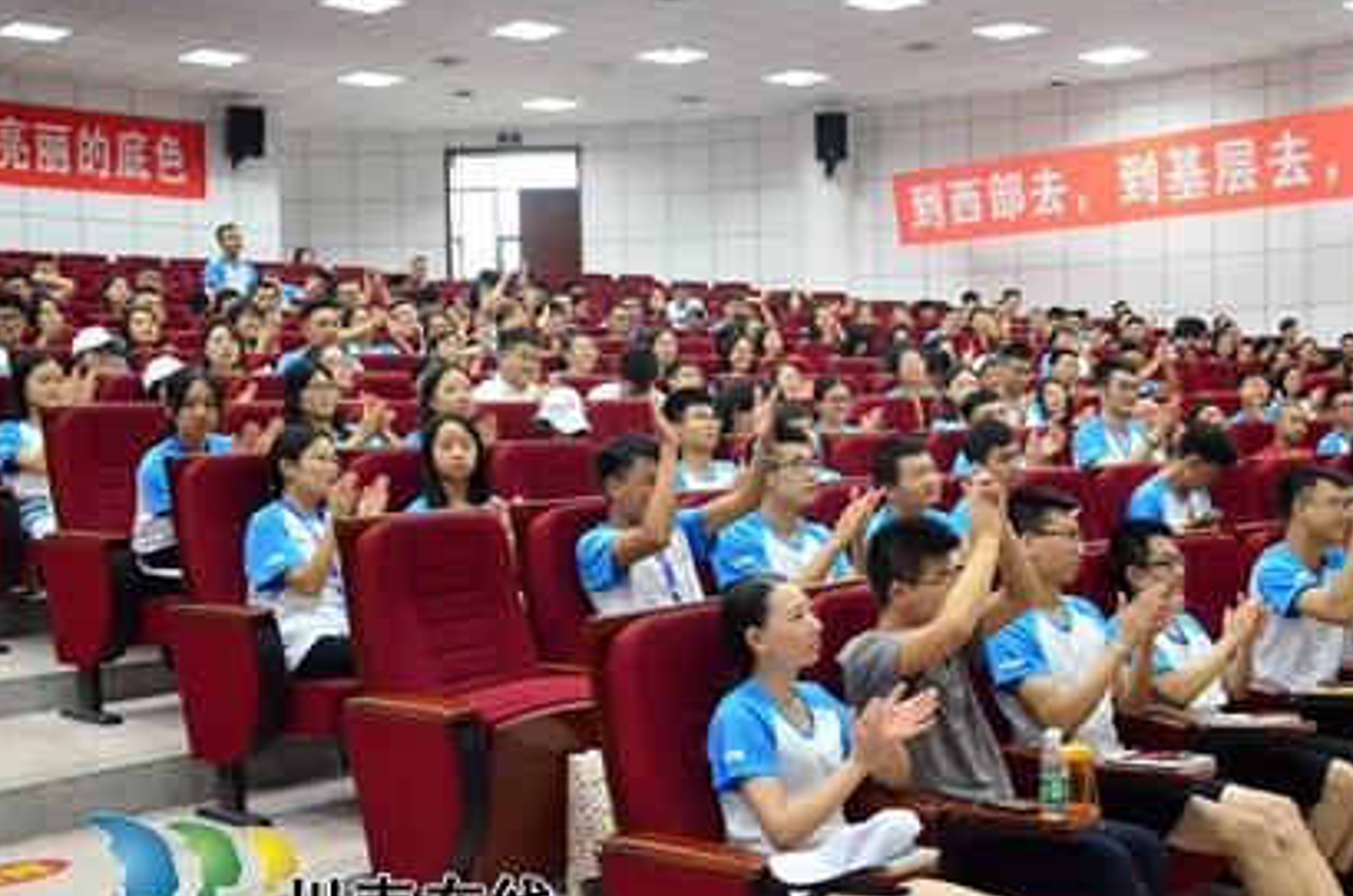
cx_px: 794
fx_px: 1650
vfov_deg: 30.4
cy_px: 504
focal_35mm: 44
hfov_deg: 44.4
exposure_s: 1/125
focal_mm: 24
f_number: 3.8
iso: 6400
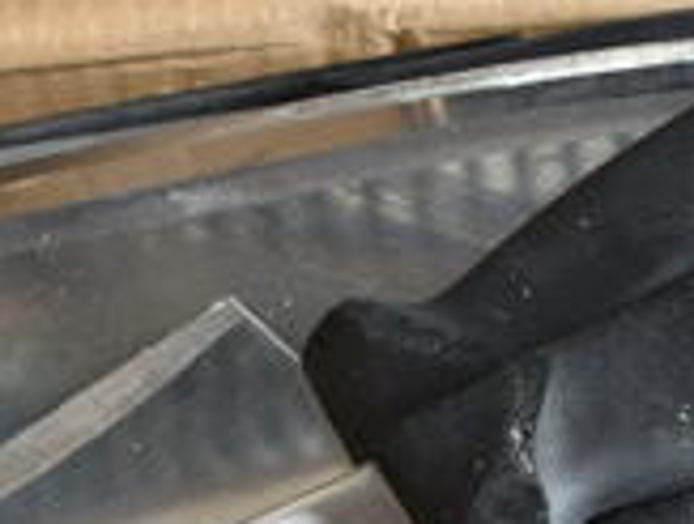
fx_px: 1949
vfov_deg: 14.5
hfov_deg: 20.0
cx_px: 541
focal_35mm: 97
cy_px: 728
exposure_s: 1/30
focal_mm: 18
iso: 125
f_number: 3.5
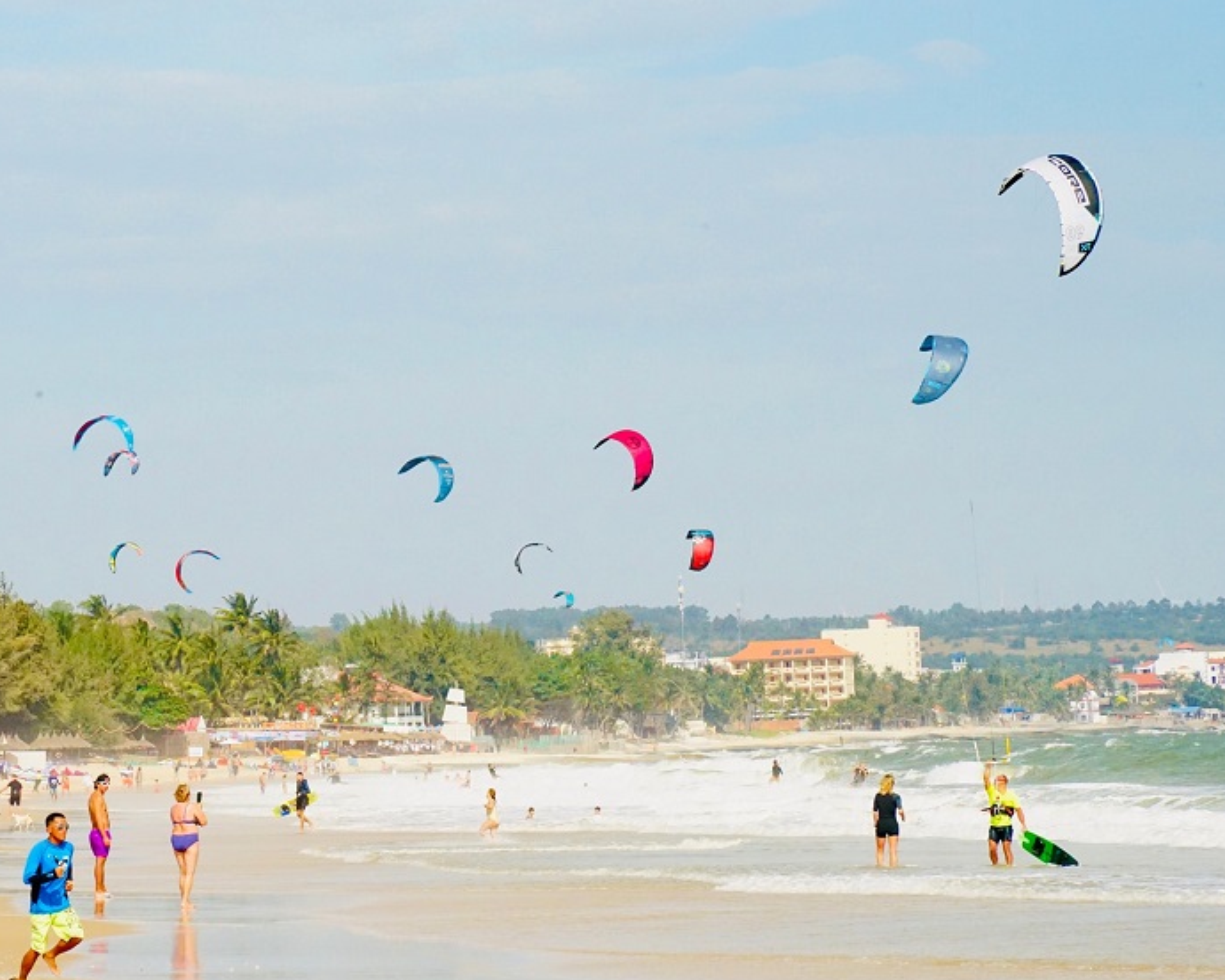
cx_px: 481
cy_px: 531
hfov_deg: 7.9
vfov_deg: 6.3
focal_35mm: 245
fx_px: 8883
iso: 5000
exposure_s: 1/2500
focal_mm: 200
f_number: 18
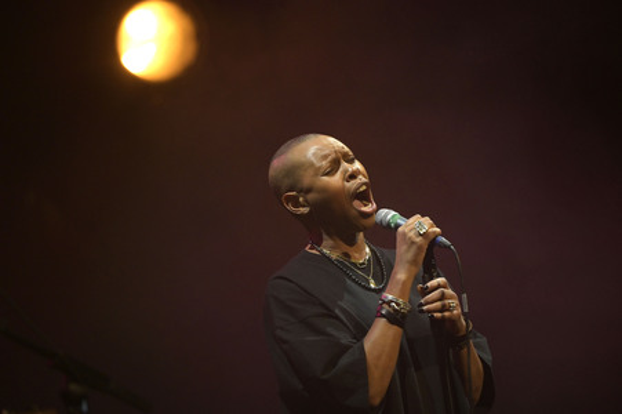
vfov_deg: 6.9
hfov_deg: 10.3
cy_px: 207
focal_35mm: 200
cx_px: 311
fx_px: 3453
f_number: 4.5
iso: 1600
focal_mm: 200
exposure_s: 1/500
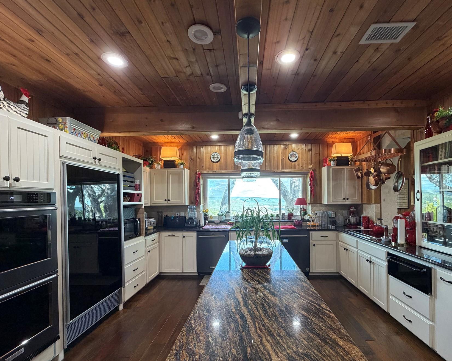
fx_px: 227
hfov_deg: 89.5
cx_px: 241
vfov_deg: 76.7
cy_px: 200
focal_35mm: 17
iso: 250
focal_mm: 2.22
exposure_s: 1/60
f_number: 2.2
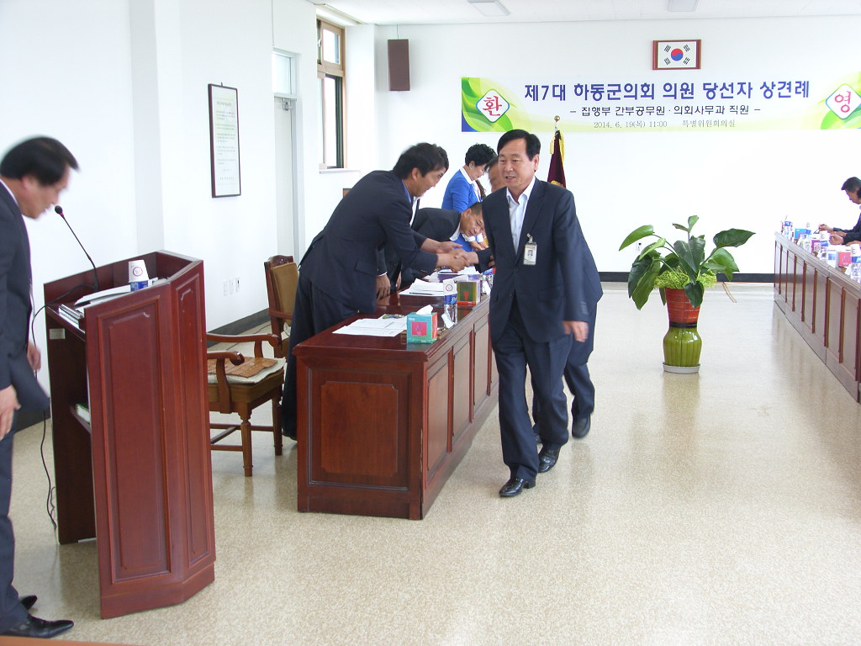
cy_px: 323
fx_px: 1119
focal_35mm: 45
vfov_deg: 32.2
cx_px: 430
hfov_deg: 42.1
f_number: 2.5
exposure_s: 1/50
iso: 64
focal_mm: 11.5
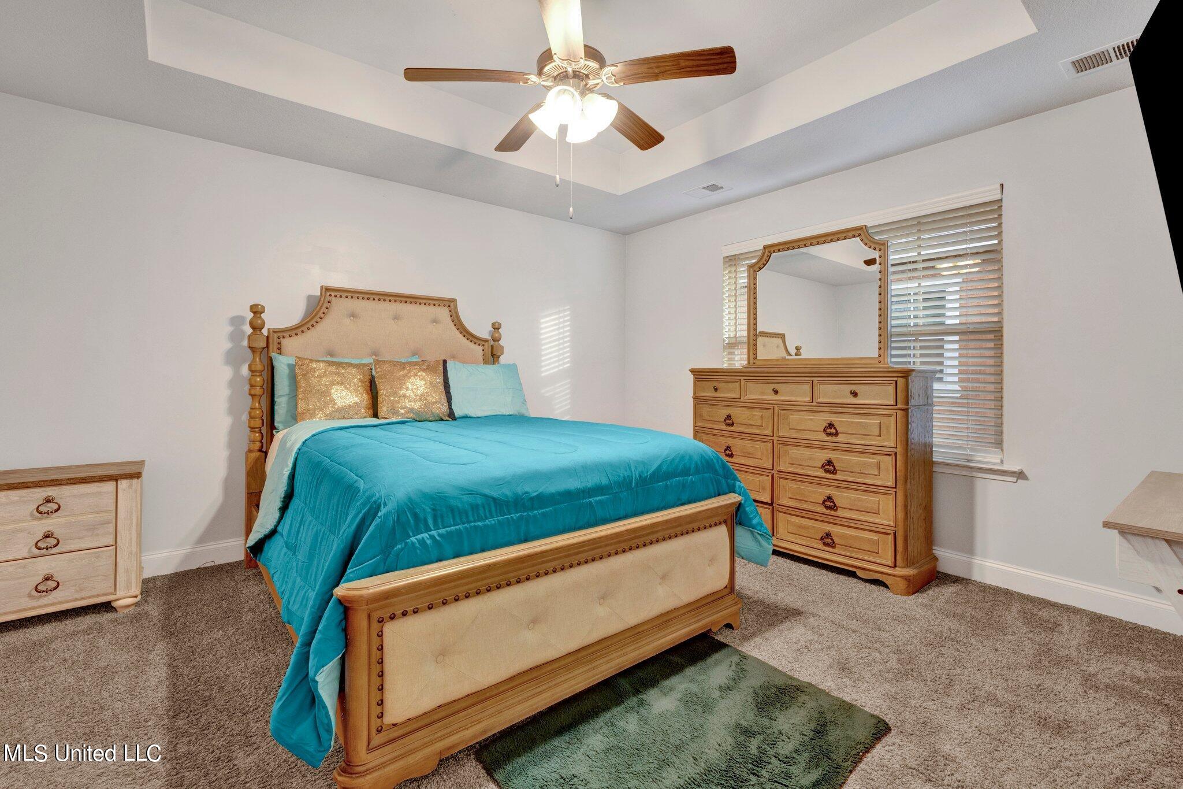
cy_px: 394
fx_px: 506
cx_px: 592
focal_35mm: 15
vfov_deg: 75.8
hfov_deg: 98.9
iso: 1000
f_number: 8
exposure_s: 1/13
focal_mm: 15.4
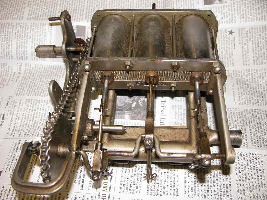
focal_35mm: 35
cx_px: 134
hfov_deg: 52.6
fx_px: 270
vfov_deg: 40.7
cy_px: 100
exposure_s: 1/60
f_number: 2.8
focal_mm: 8.9
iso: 100
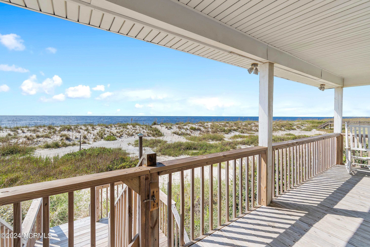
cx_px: 185
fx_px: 154
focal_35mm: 15
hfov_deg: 100.4
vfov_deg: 77.3
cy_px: 124
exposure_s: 1/160
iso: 100
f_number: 6.3
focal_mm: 10
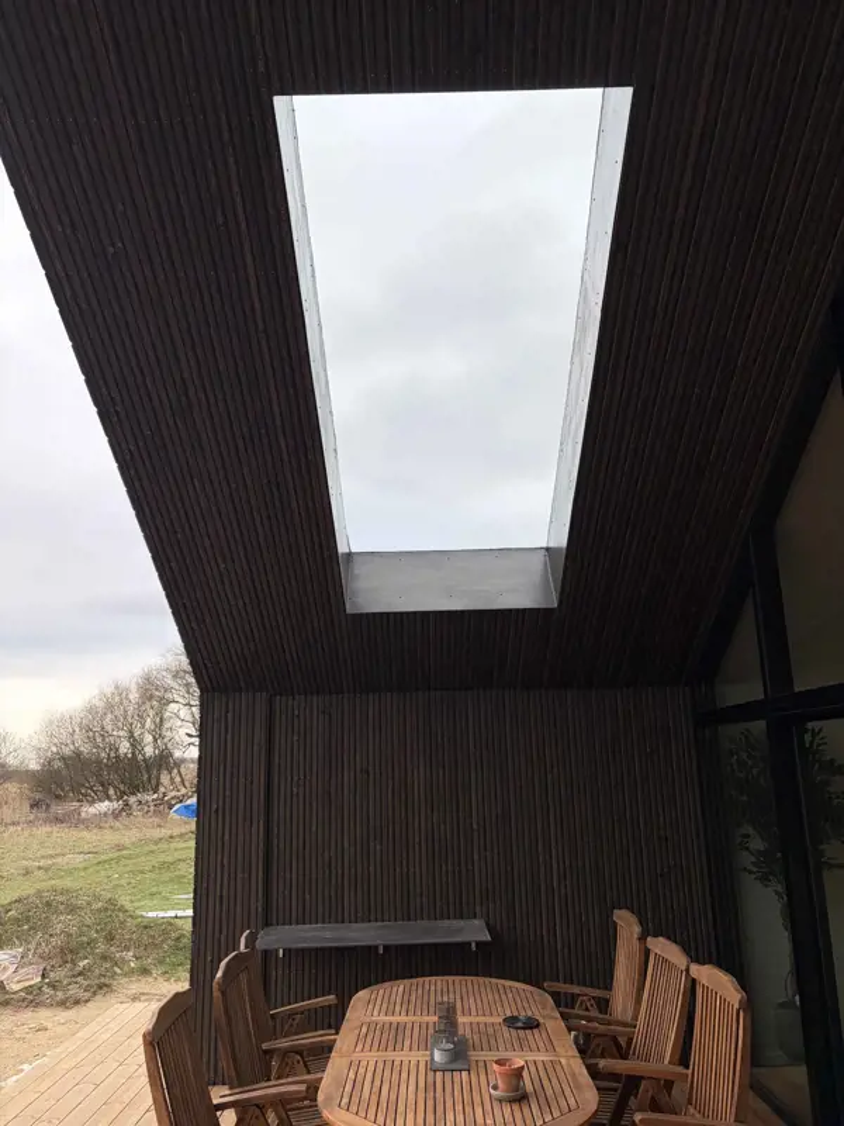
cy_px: 563
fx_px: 845
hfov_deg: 53.1
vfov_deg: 67.3
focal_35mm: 26
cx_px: 422
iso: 40
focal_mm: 5.96
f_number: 1.6
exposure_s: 1/289
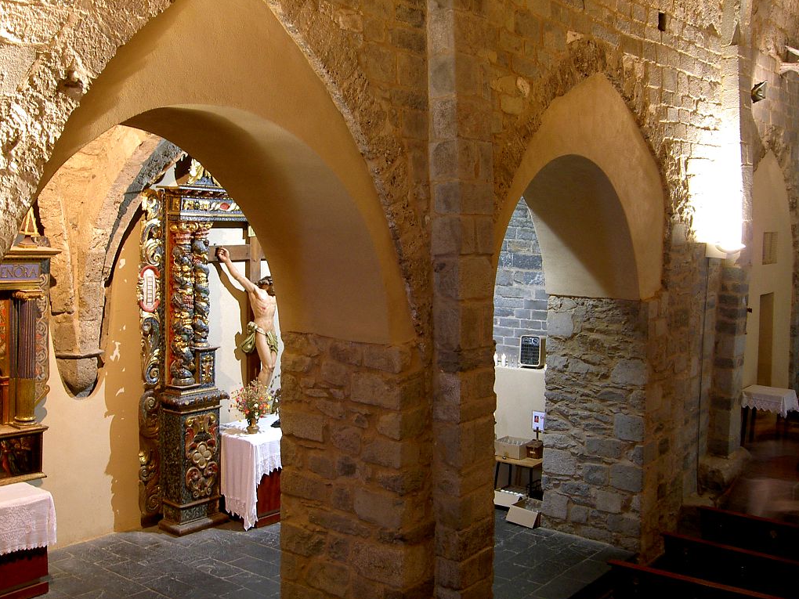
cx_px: 389
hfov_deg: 46.8
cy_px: 273
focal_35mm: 40
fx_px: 923
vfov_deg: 35.9
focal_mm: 5.6
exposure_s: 1
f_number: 4.7
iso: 50
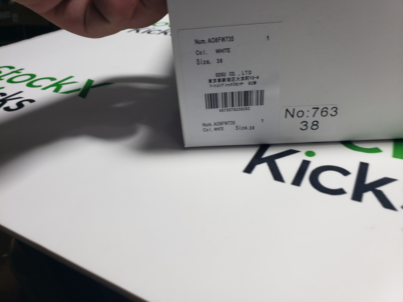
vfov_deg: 53.1
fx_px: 303
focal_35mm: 26
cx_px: 202
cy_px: 151
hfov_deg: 67.3
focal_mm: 4.3
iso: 50
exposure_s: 1/140
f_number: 2.4
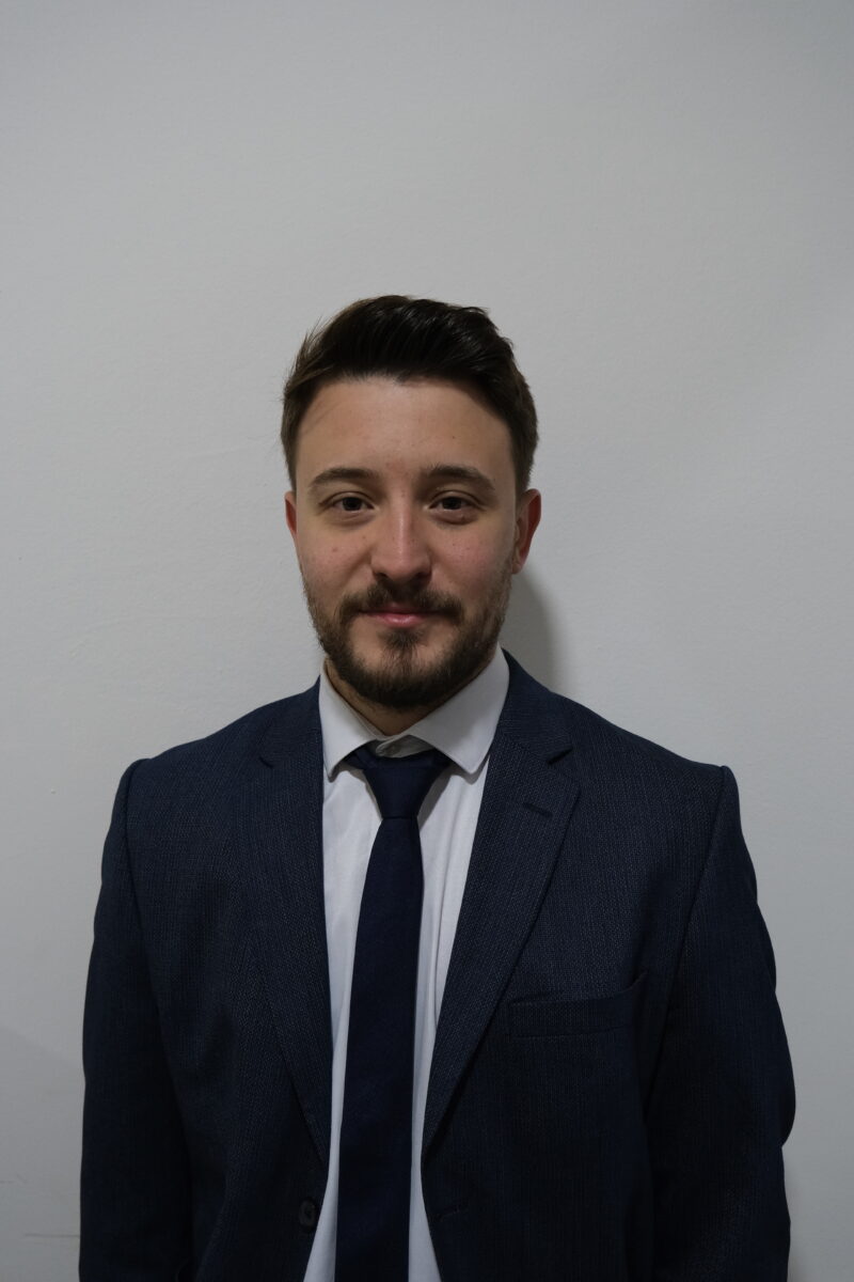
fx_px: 1174
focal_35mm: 33
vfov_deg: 57.2
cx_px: 427
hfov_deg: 40.0
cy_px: 641
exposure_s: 1/30
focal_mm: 22.3
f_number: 4.5
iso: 1600
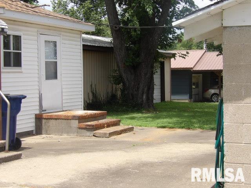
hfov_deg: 27.0
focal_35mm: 72
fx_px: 522
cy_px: 94
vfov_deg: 20.4
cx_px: 126
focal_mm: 13
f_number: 4.1
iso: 100
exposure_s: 1/441
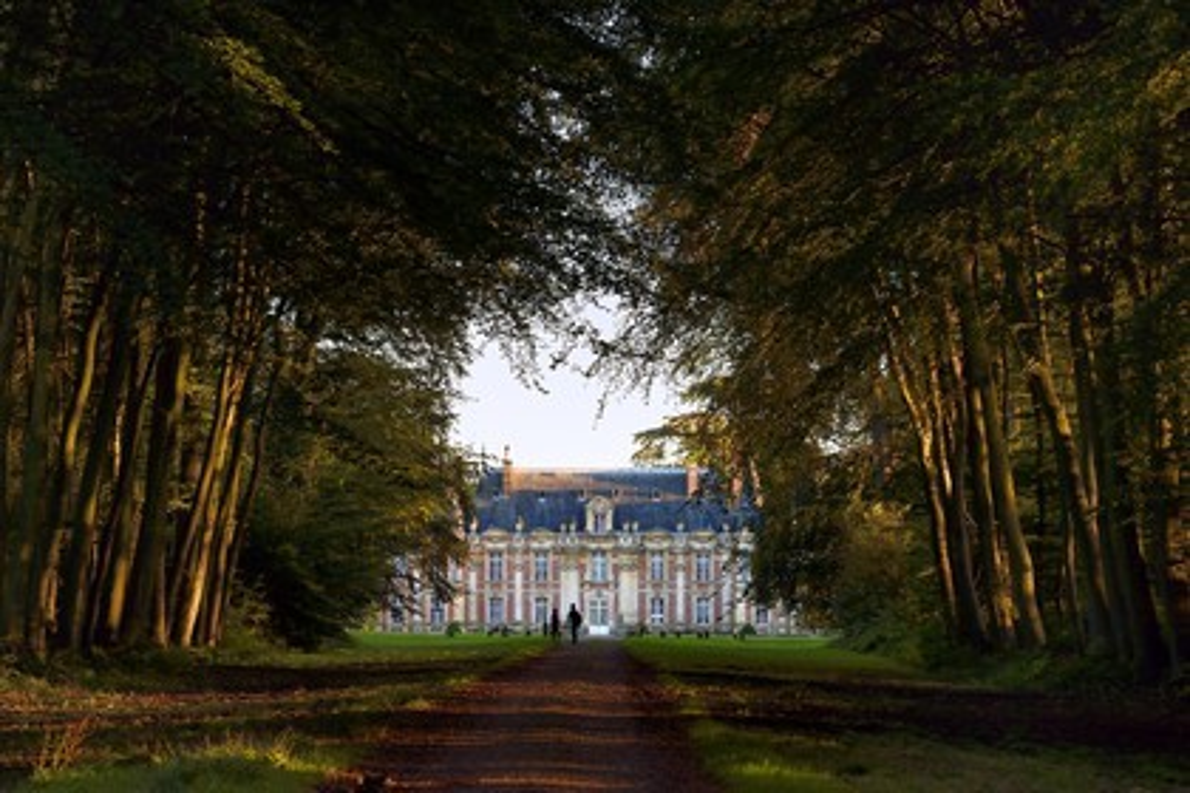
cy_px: 396
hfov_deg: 15.2
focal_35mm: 135
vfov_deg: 10.2
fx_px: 4462
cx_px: 595
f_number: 7.1
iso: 800
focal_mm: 135
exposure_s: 1/200
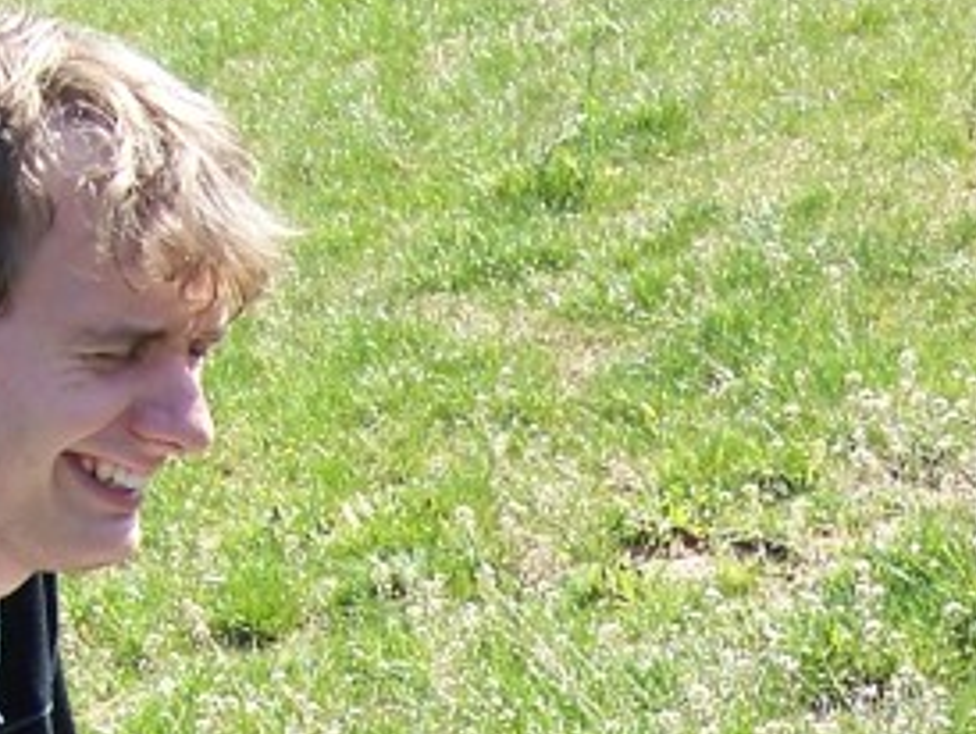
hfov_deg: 13.8
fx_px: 4007
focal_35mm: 142
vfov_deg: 9.9
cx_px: 809
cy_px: 1286
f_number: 2.8
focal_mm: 6.3
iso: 80
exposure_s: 1/320
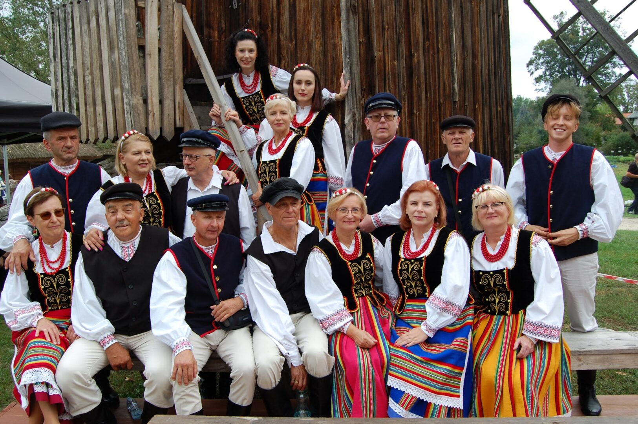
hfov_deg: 67.4
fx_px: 478
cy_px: 212
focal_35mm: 27
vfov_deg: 47.8
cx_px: 319
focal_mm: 18
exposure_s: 1/160
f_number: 6.3
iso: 200
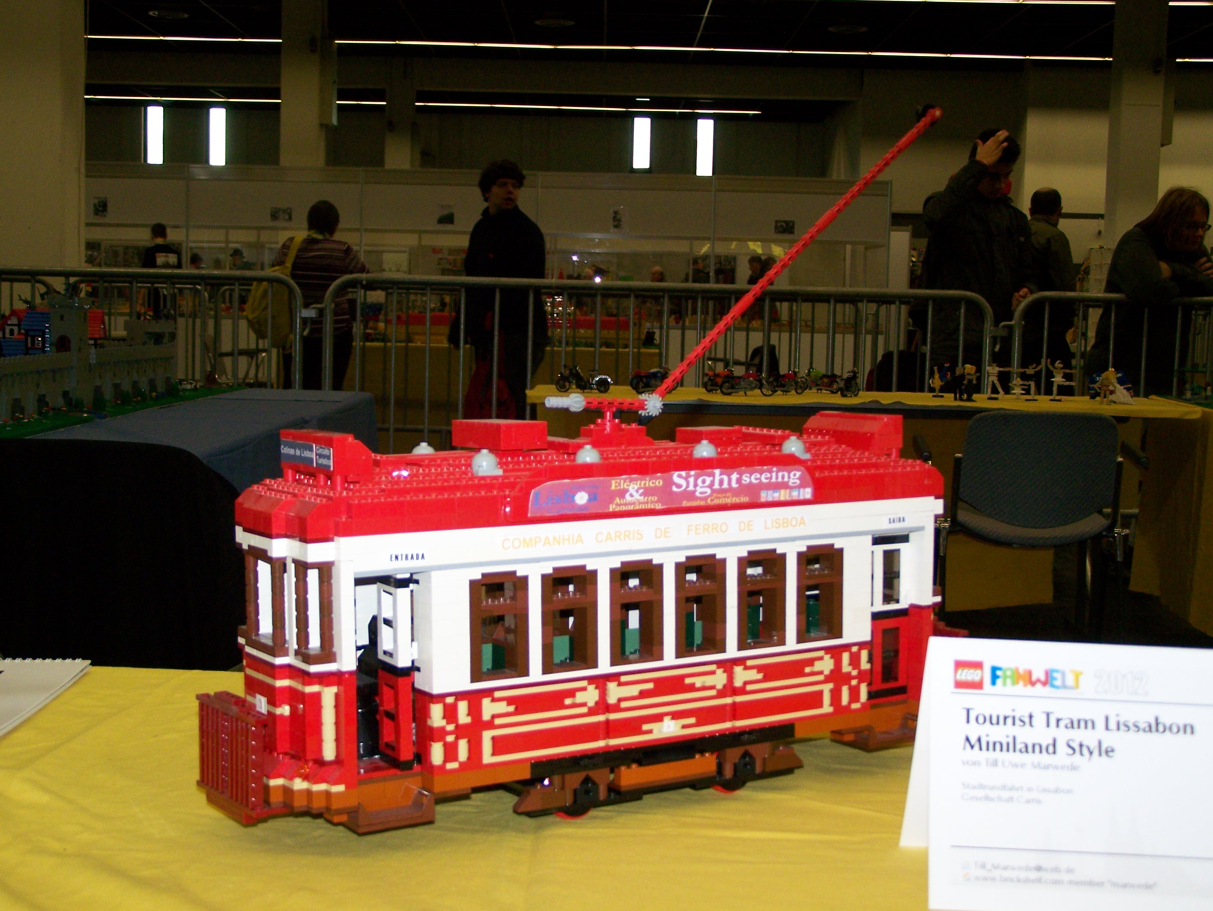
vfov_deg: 28.6
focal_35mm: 51
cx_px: 606
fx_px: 1788
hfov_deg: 37.5
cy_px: 456
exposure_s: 1/60
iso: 160
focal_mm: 8.5
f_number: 3
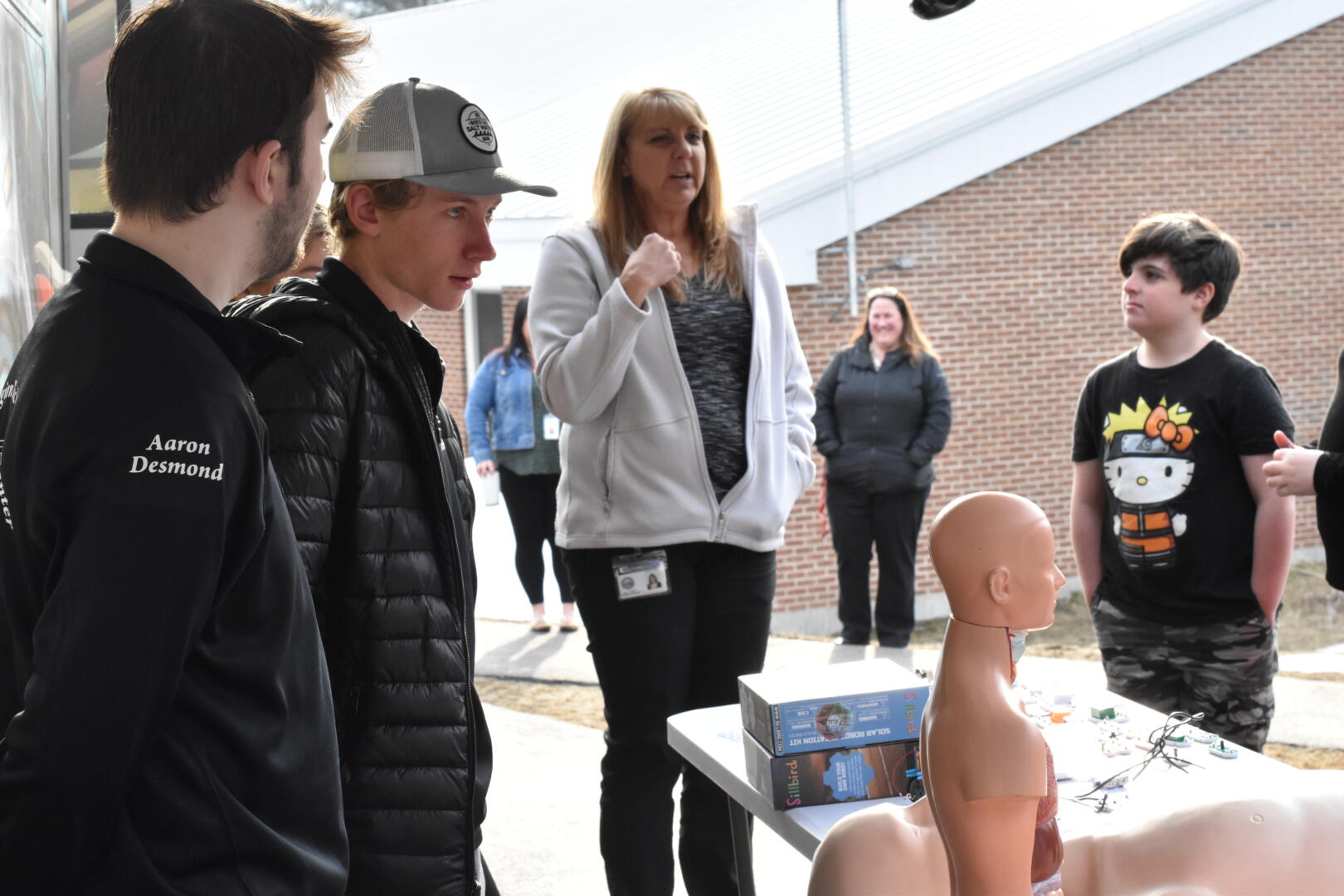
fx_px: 2800
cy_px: 448
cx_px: 672
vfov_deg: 18.2
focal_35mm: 75
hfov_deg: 27.0
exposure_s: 1/400
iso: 2500
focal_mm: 50
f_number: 10
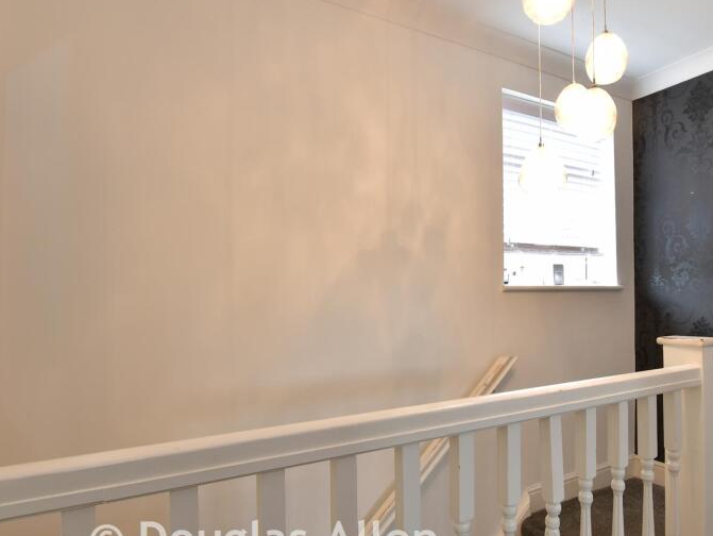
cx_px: 443
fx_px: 453
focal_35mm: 22
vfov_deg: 61.0
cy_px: 291
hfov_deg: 75.1
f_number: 8
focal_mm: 10
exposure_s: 1/1.3
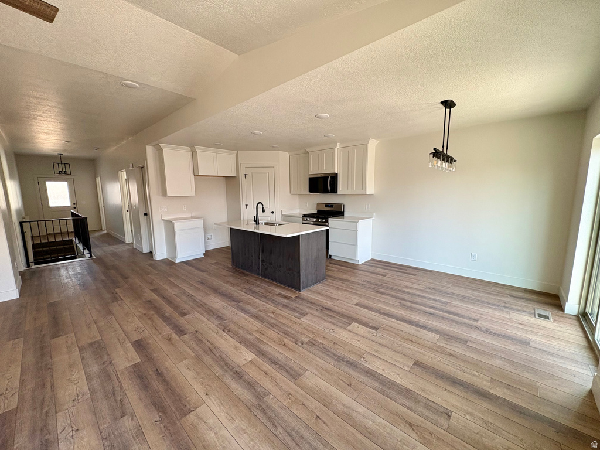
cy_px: 225
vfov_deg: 85.7
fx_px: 243
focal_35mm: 14
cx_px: 300
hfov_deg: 102.1
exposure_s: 1/99
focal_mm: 2.22
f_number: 2.2
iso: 125
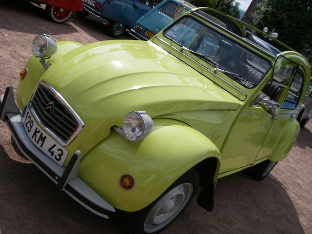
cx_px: 156
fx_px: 343
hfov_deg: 49.0
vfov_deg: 37.7
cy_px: 117
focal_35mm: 38
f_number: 4.3
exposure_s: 1/640
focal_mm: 6.2
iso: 64
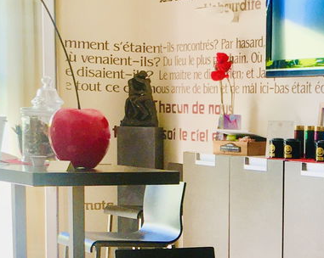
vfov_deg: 12.6
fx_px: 1140
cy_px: 331
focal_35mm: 119
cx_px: 328
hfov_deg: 15.9
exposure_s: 1/100
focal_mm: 4.15
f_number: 2.2
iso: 32
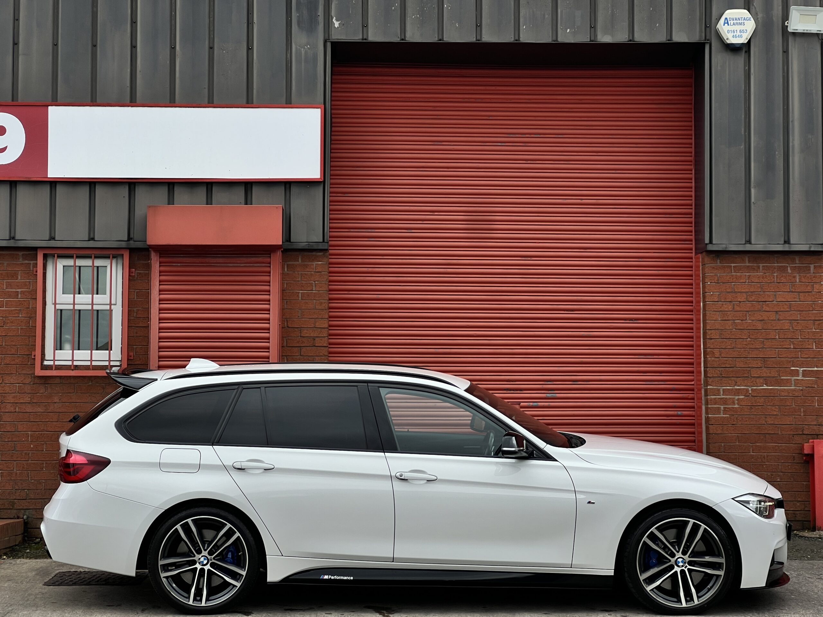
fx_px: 1831
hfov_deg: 25.3
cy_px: 308
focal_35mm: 77
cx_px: 412
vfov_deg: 19.1
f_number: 2.8
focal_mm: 9
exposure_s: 1/356
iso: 32
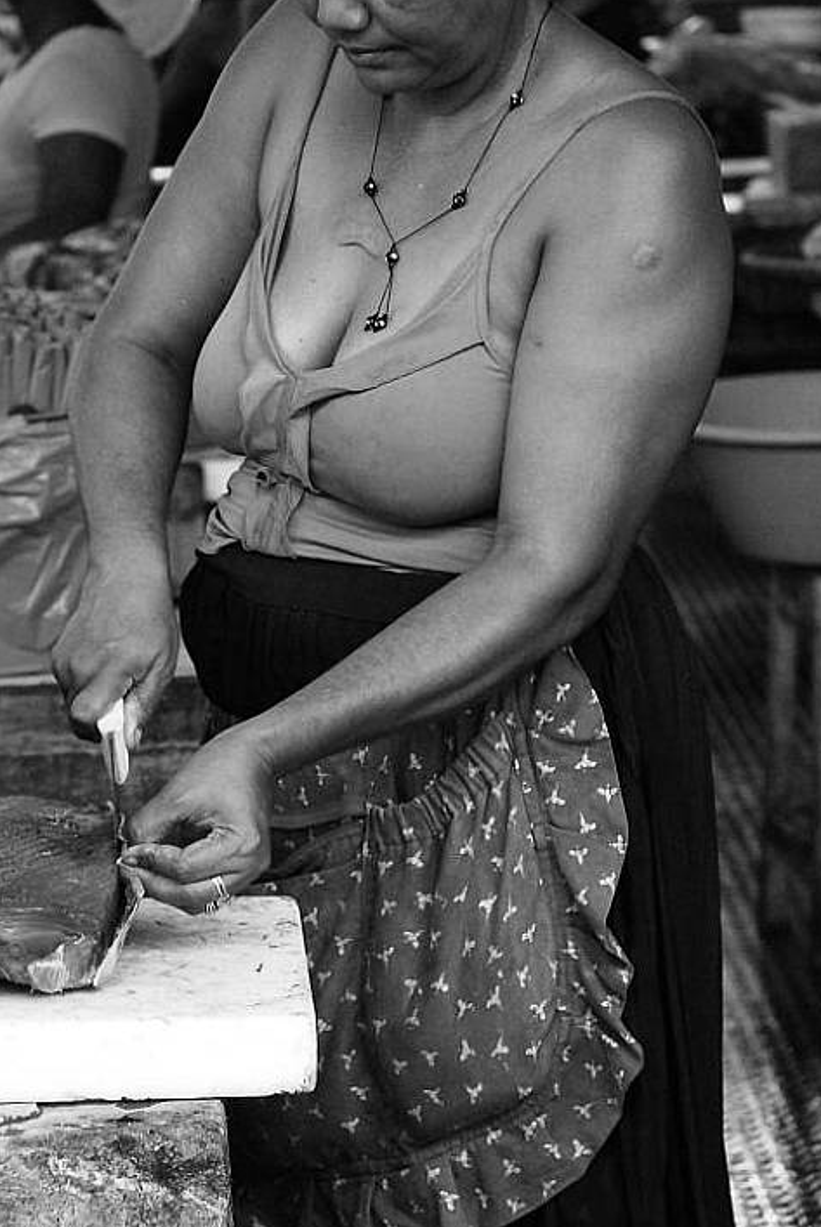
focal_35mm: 152
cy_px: 448
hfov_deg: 9.0
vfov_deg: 13.5
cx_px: 258
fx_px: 5187
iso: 1600
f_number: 4.5
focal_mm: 70
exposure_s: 1/1000
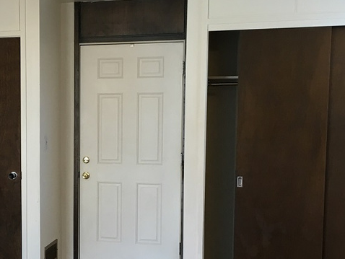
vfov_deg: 23.6
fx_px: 618
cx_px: 55
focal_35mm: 62
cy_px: 172
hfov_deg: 30.2
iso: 64
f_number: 2.2
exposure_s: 1/30
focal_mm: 4.15
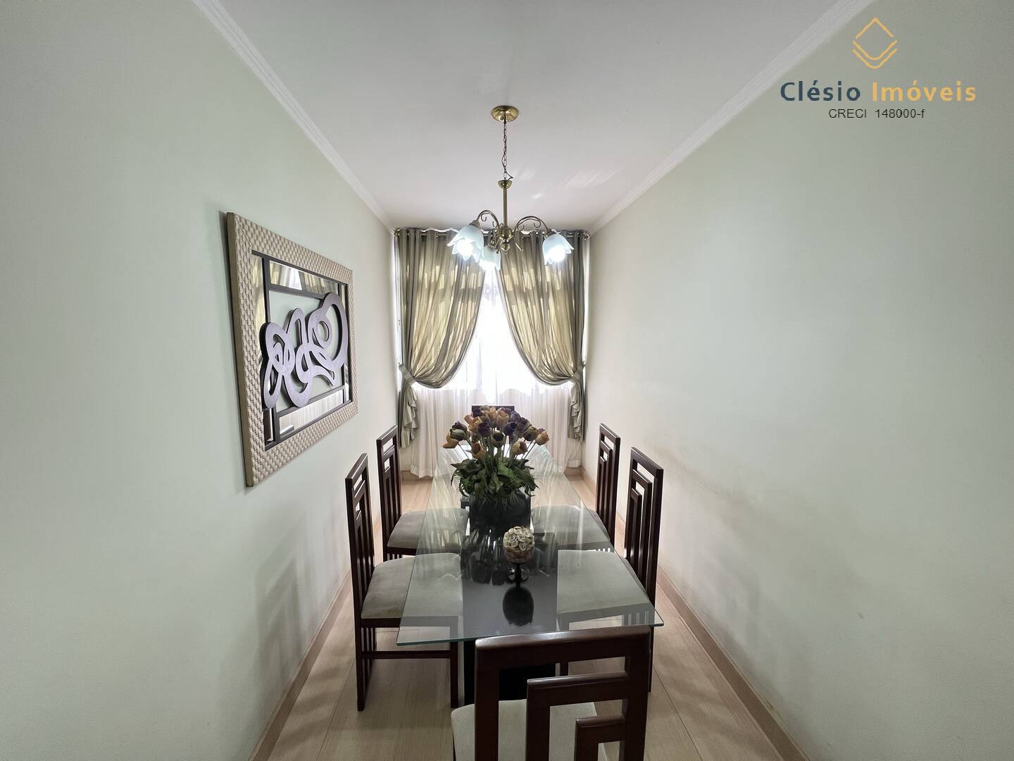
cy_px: 380
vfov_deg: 89.9
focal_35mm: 13
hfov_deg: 106.2
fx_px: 381
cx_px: 507
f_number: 1.8
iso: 100
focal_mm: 1.57
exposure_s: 1/120
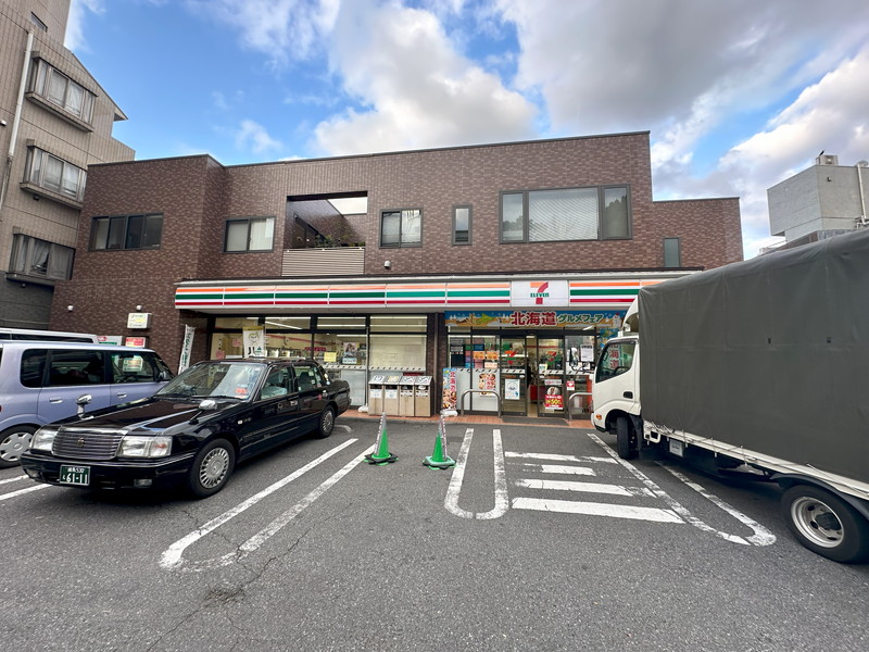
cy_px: 326
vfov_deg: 85.7
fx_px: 351
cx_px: 434
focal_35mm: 14
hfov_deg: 102.1
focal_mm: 2.22
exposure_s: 1/99
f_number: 2.2
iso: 40
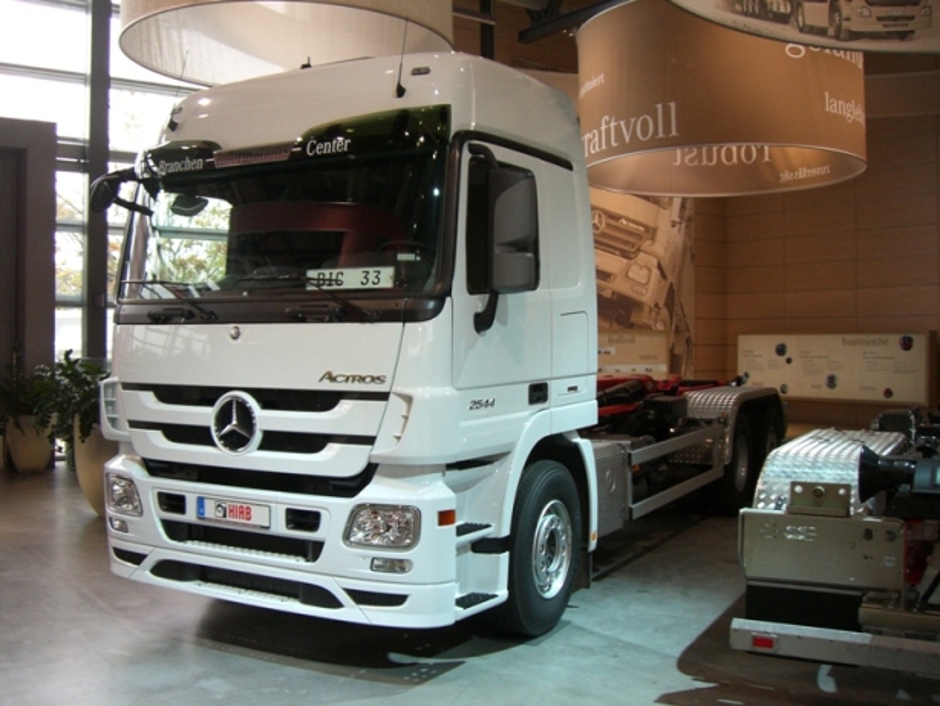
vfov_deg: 37.7
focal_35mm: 38
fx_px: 1032
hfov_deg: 49.0
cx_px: 470
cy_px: 353
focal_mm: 6.2
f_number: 2.7
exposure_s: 1/80
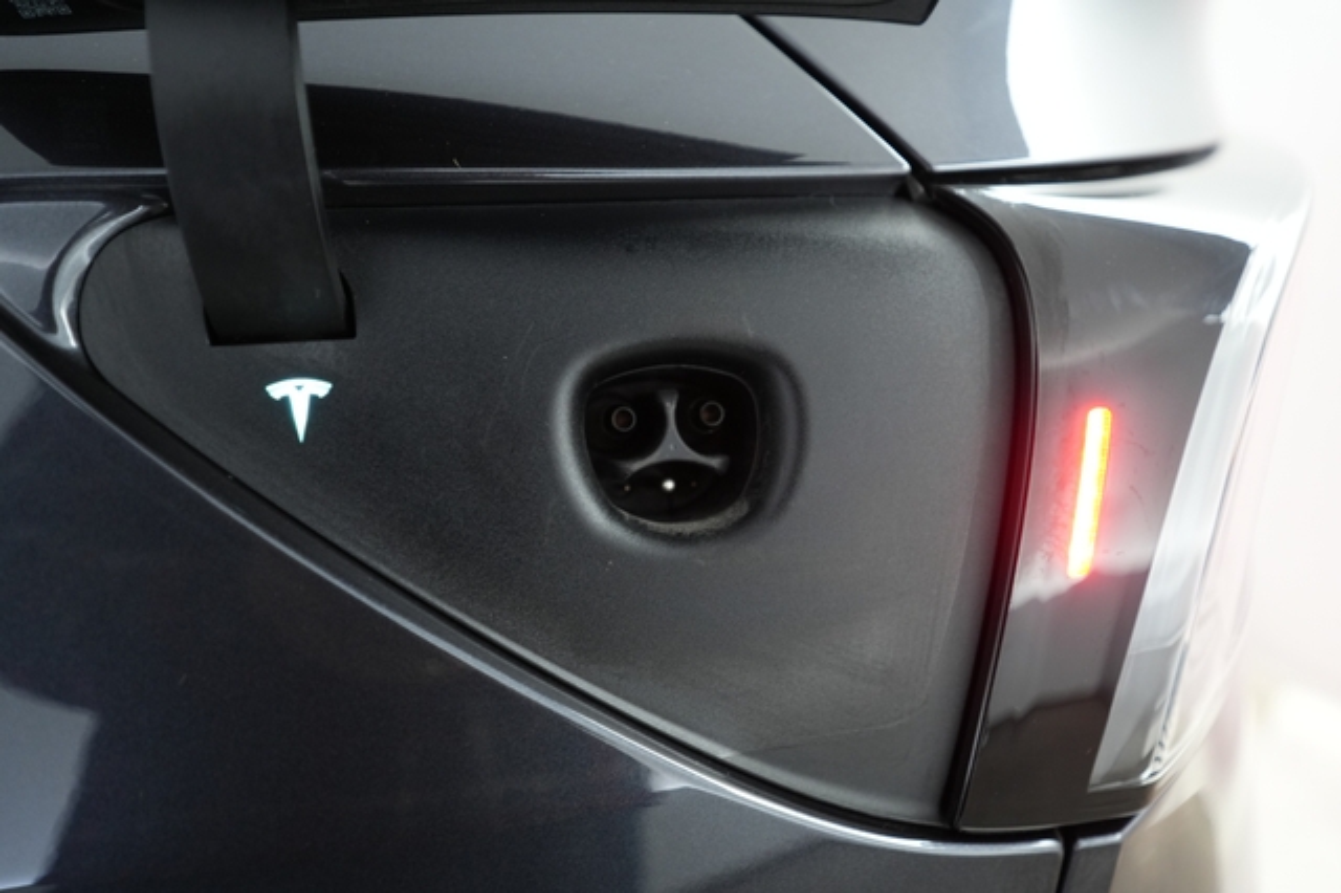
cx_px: 670
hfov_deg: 65.5
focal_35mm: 28
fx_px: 1042
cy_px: 446
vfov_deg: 46.4
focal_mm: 28
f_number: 2.8
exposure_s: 1/60
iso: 2000
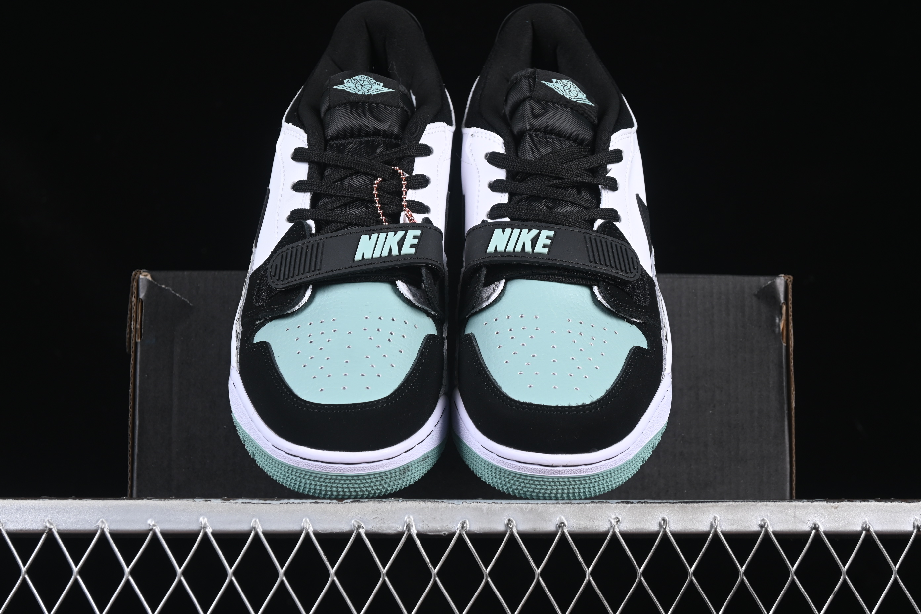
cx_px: 460
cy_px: 307
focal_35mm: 75
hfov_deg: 27.0
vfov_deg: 18.2
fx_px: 1919
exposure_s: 1/60
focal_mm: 50
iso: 160
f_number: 6.3
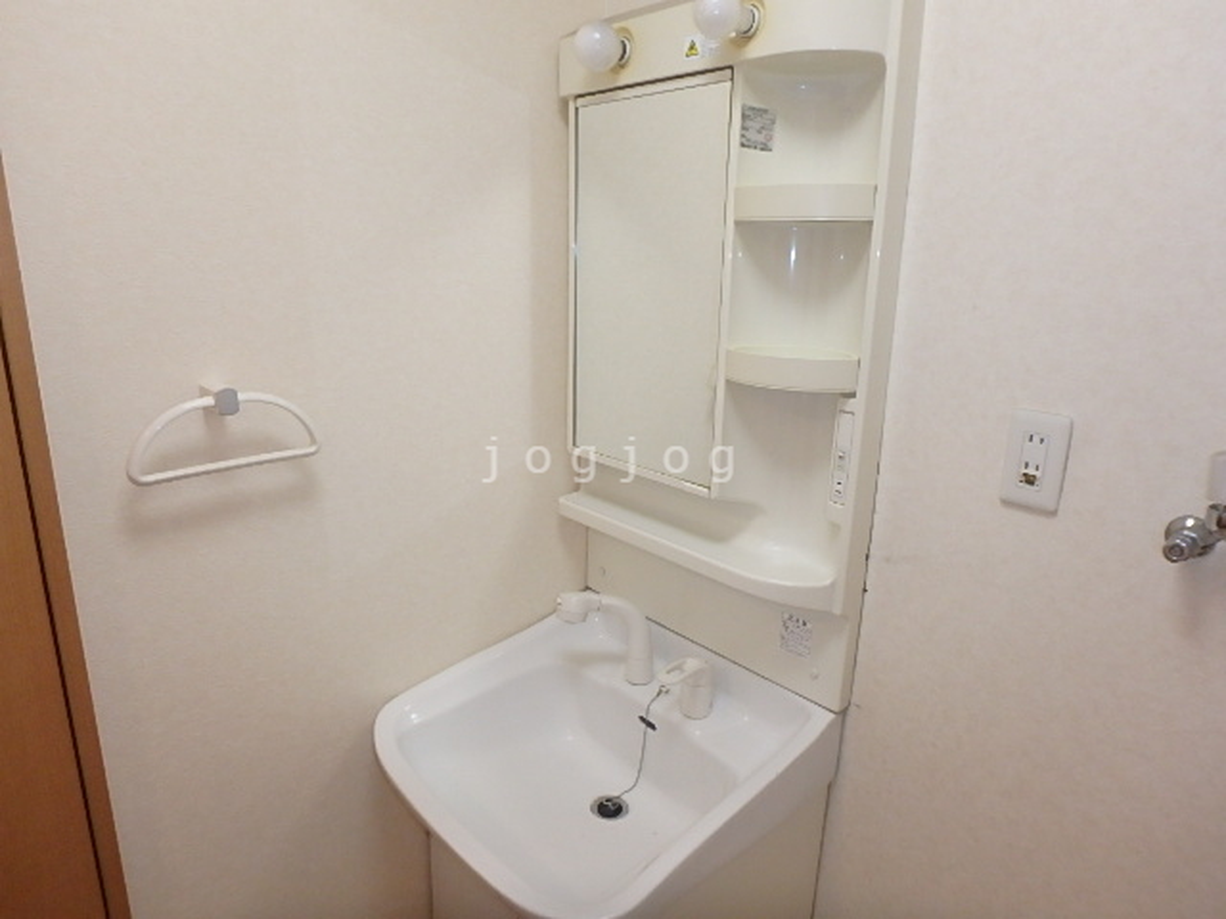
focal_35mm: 21
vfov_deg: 63.4
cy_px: 460
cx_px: 613
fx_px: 744
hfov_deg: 79.0
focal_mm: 3.7
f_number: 3.5
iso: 400
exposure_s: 1/30
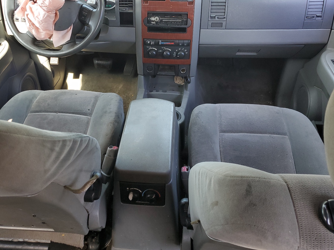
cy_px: 105
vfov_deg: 45.3
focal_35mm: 31
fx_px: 299
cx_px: 157
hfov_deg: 58.3
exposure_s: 1/120
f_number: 1.5
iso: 69
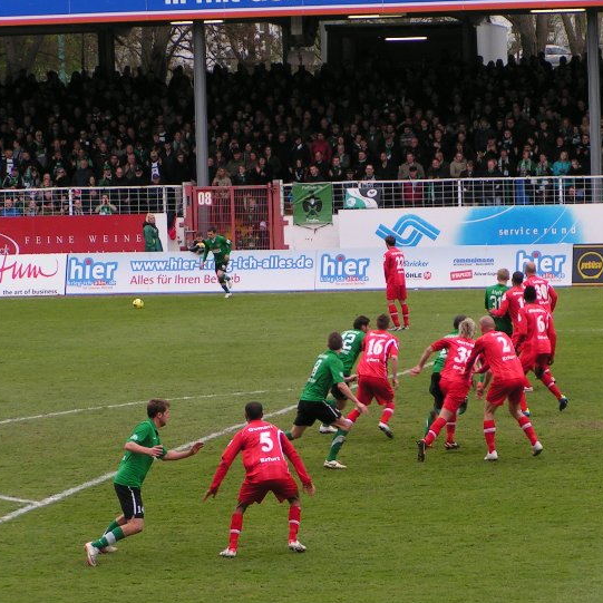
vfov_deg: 9.4
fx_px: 3685
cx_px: 341
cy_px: 307
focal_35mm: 187
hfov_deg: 9.4
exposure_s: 1/250
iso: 50
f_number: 4.5
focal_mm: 21.9
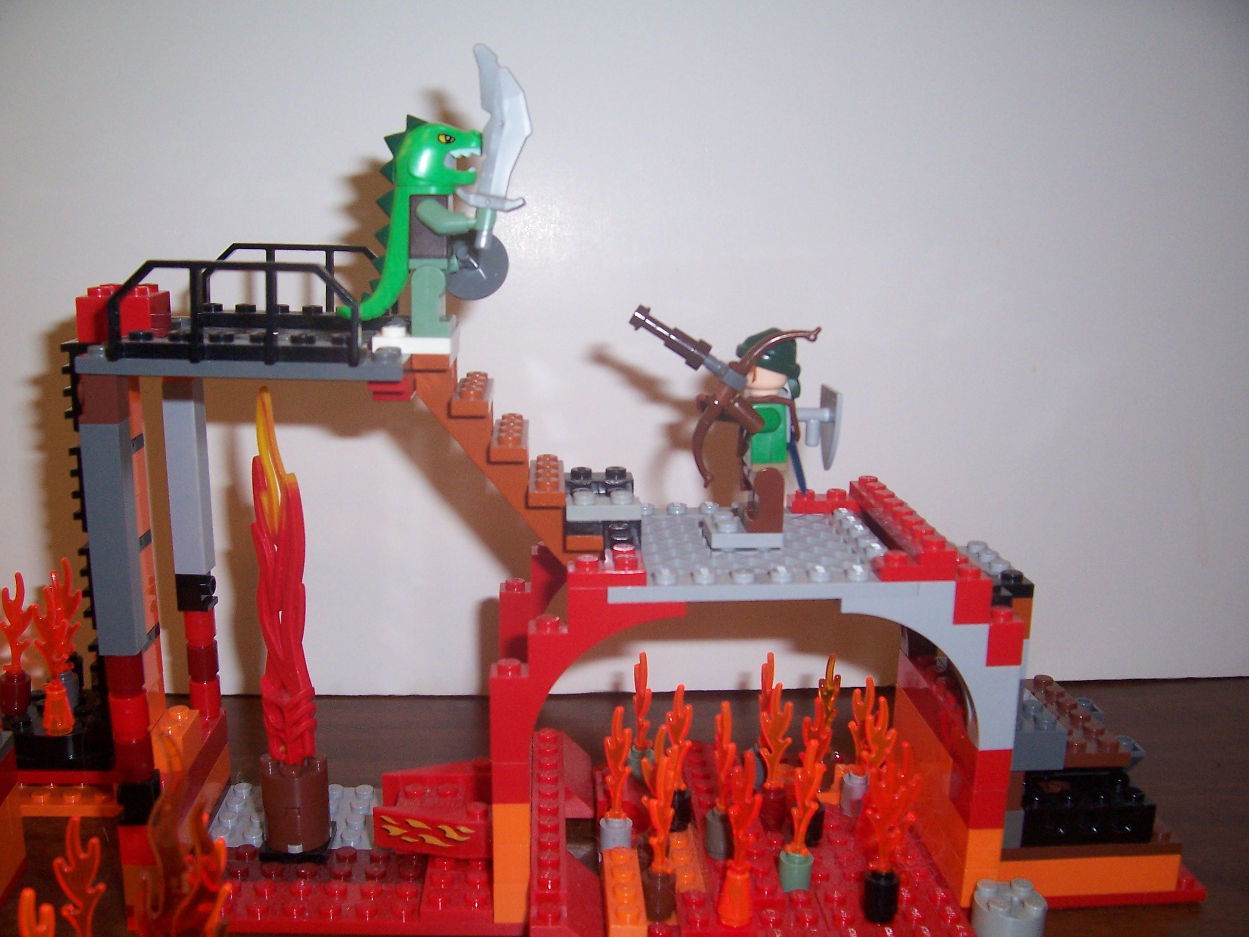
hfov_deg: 54.0
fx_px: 1227
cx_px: 624
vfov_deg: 41.8
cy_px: 468
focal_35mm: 34
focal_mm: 5.6
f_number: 2.7
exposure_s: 1/60
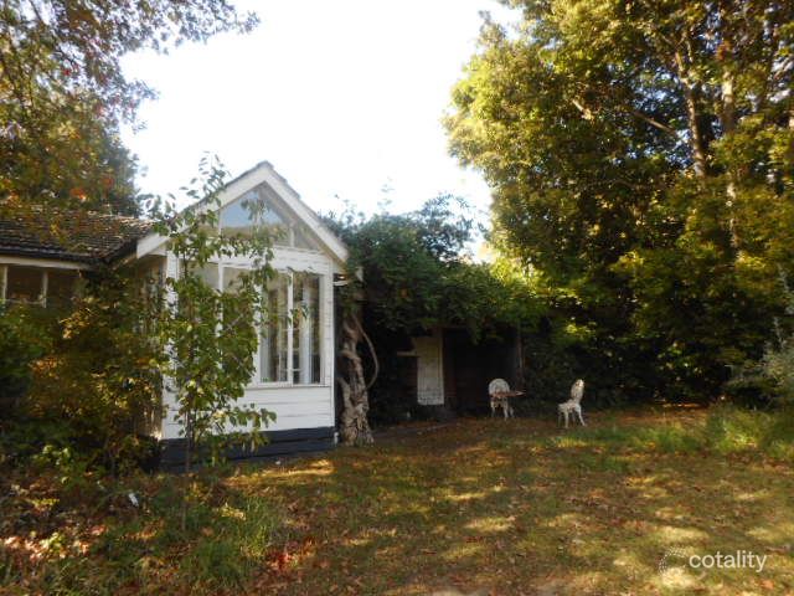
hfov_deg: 69.4
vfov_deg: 54.9
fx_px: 573
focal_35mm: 25
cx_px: 397
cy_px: 298
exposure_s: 1/80
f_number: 3.7
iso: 80
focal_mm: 4.5
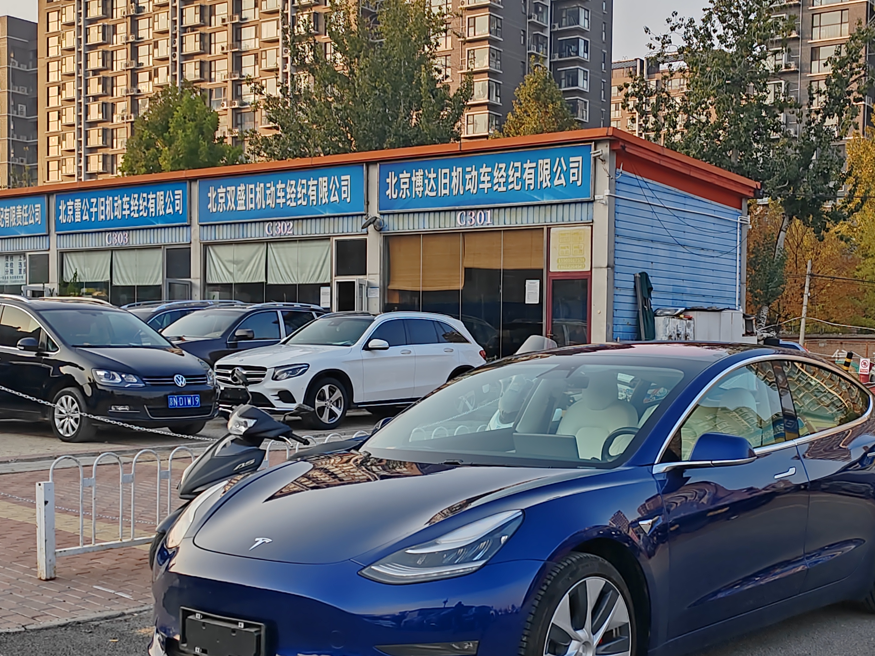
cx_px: 556
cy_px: 402
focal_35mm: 50
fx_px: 1264
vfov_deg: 29.0
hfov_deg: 37.9
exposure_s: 1/280
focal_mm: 6.14
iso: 50
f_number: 1.8
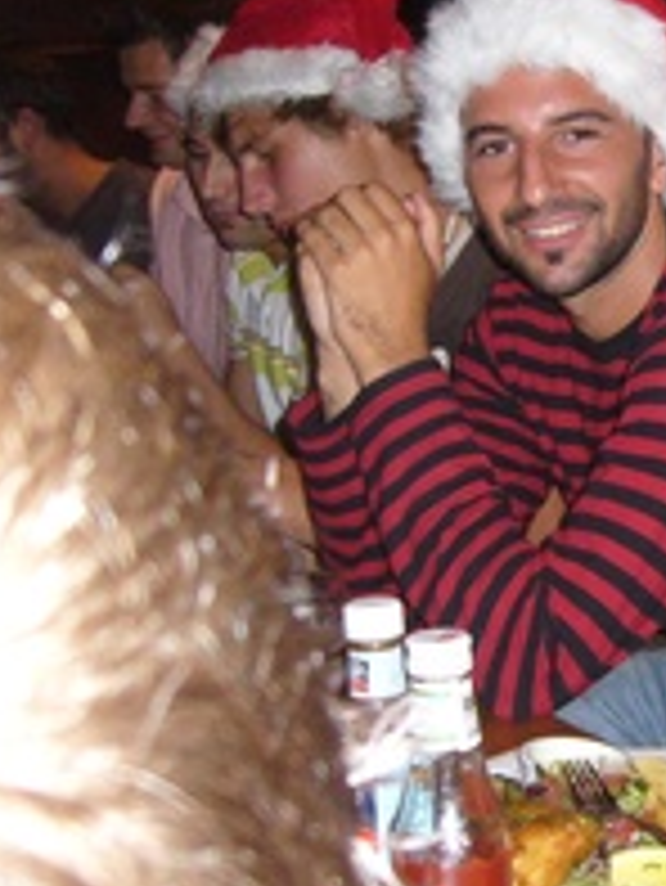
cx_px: 806
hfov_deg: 18.0
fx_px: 1999
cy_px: 360
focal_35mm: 78
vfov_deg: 25.0
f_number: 2.8
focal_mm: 5.8
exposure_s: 1/30
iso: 160
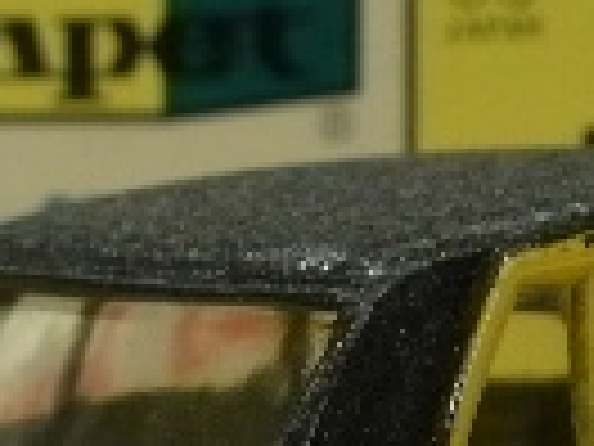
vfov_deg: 7.0
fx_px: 3655
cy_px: 383
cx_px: 450
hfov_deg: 9.3
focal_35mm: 213
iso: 125
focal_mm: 7.7
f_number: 4
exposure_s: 1/30
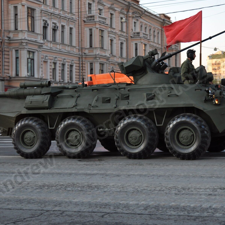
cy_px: 98
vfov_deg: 22.5
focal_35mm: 77
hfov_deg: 22.4
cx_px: 156
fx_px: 564
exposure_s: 1/160
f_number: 2.8
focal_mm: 35
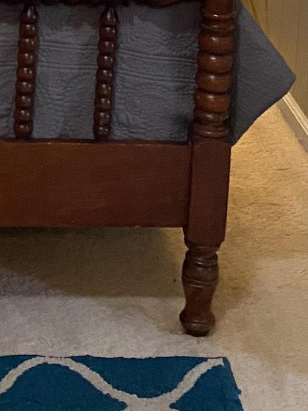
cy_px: -154
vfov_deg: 16.9
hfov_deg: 13.6
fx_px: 1281
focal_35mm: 108
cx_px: 29
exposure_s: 1/60
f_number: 1.8
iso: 500
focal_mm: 4.25
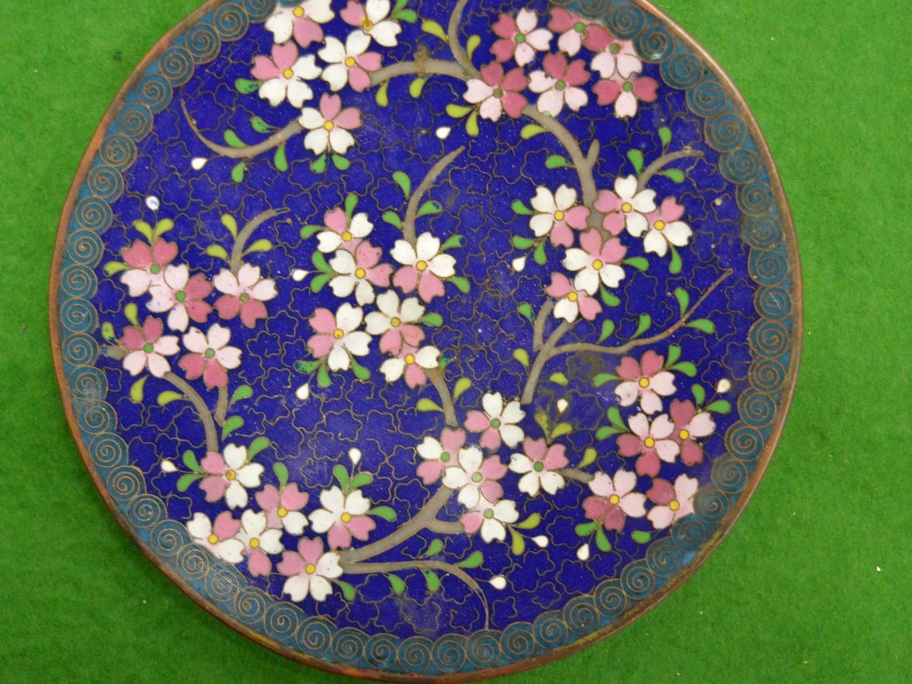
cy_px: 321
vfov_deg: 21.3
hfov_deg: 28.2
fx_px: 1818
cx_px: 428
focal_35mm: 69
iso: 2800
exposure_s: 1/60
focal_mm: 34
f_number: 4.5
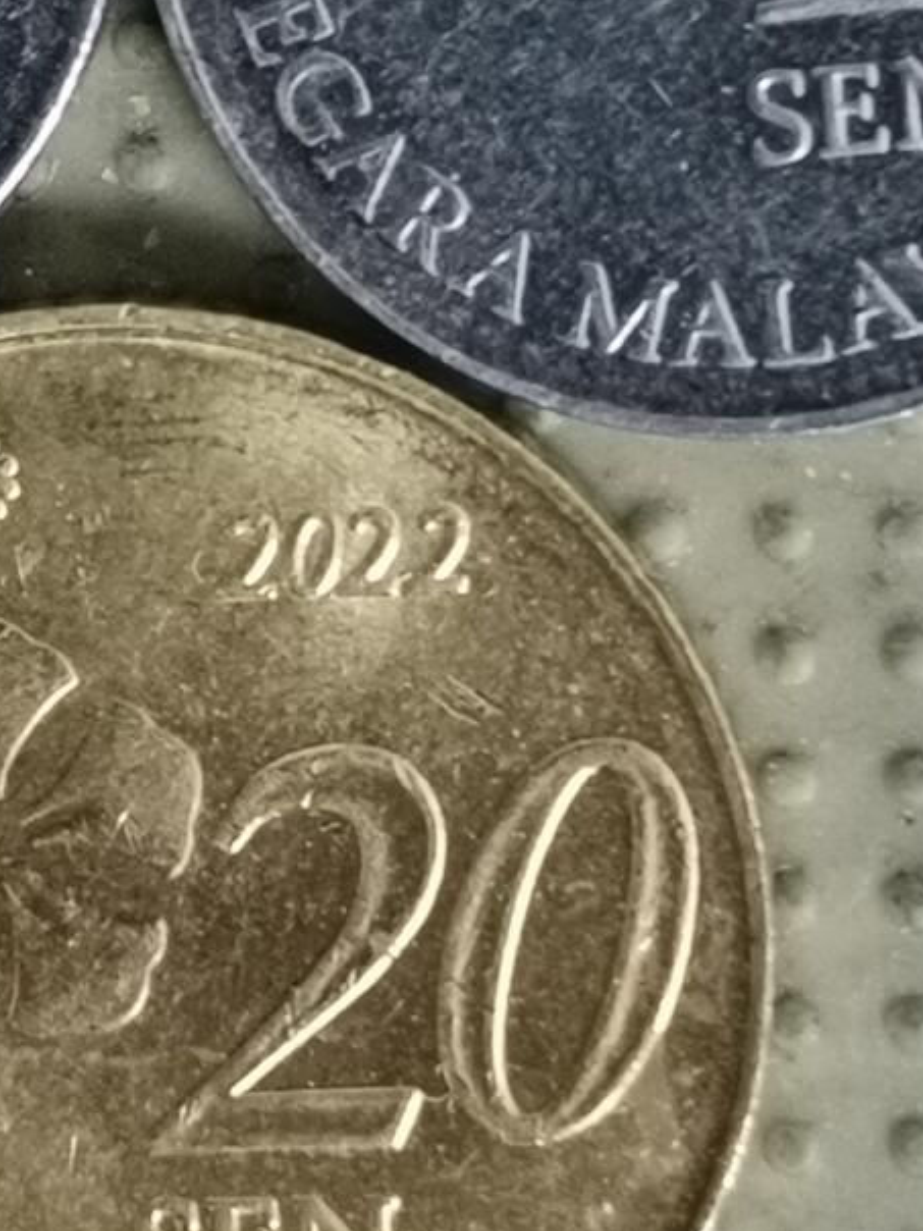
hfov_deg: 9.6
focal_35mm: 155
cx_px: 206
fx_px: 5511
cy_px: 289
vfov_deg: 12.7
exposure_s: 1/30
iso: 320
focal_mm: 4.75
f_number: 1.8
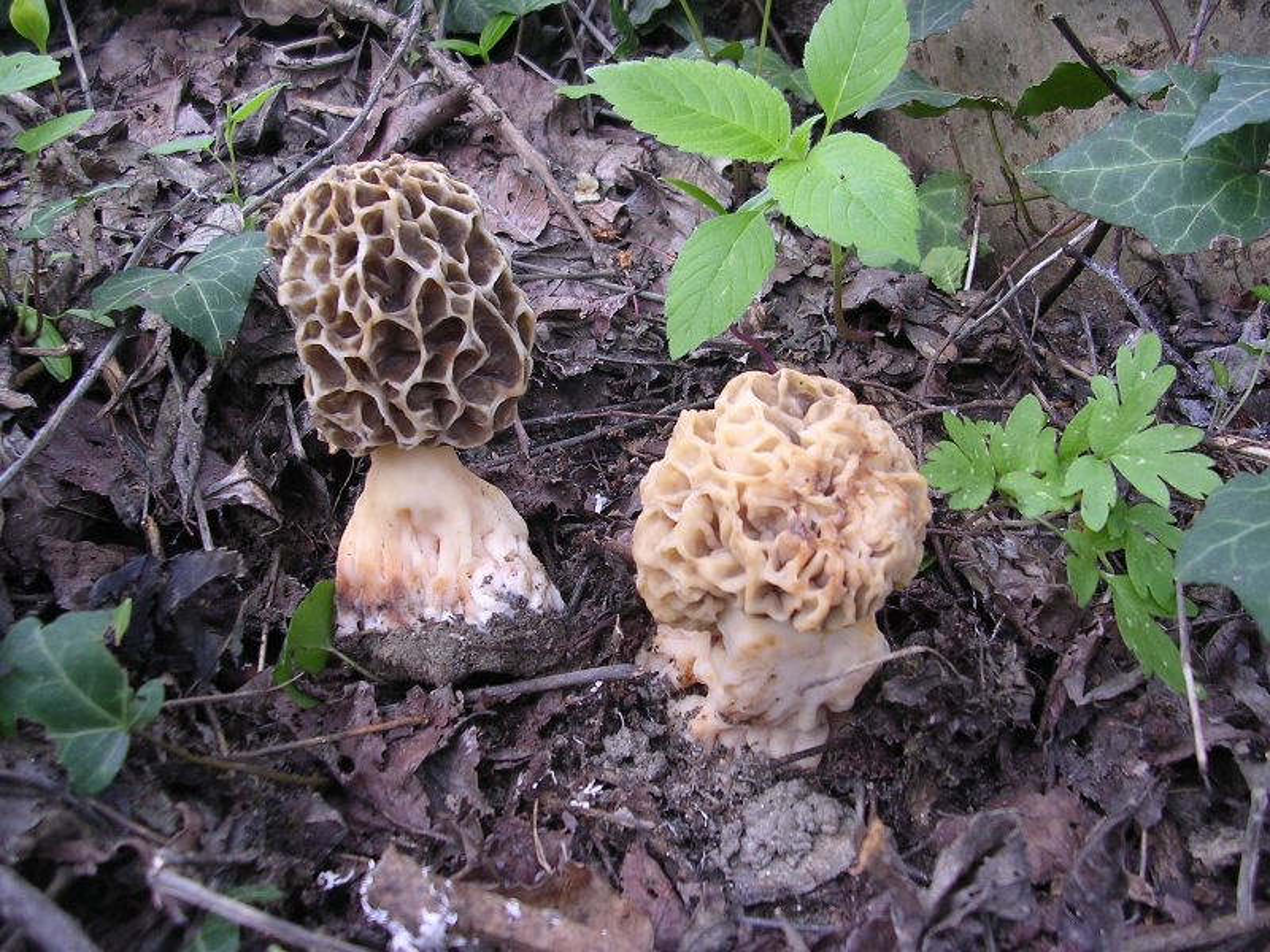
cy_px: 476
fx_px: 1394
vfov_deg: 37.7
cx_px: 635
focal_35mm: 38
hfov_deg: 49.0
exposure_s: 1/8.9
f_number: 2.8
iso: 100
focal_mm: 5.8
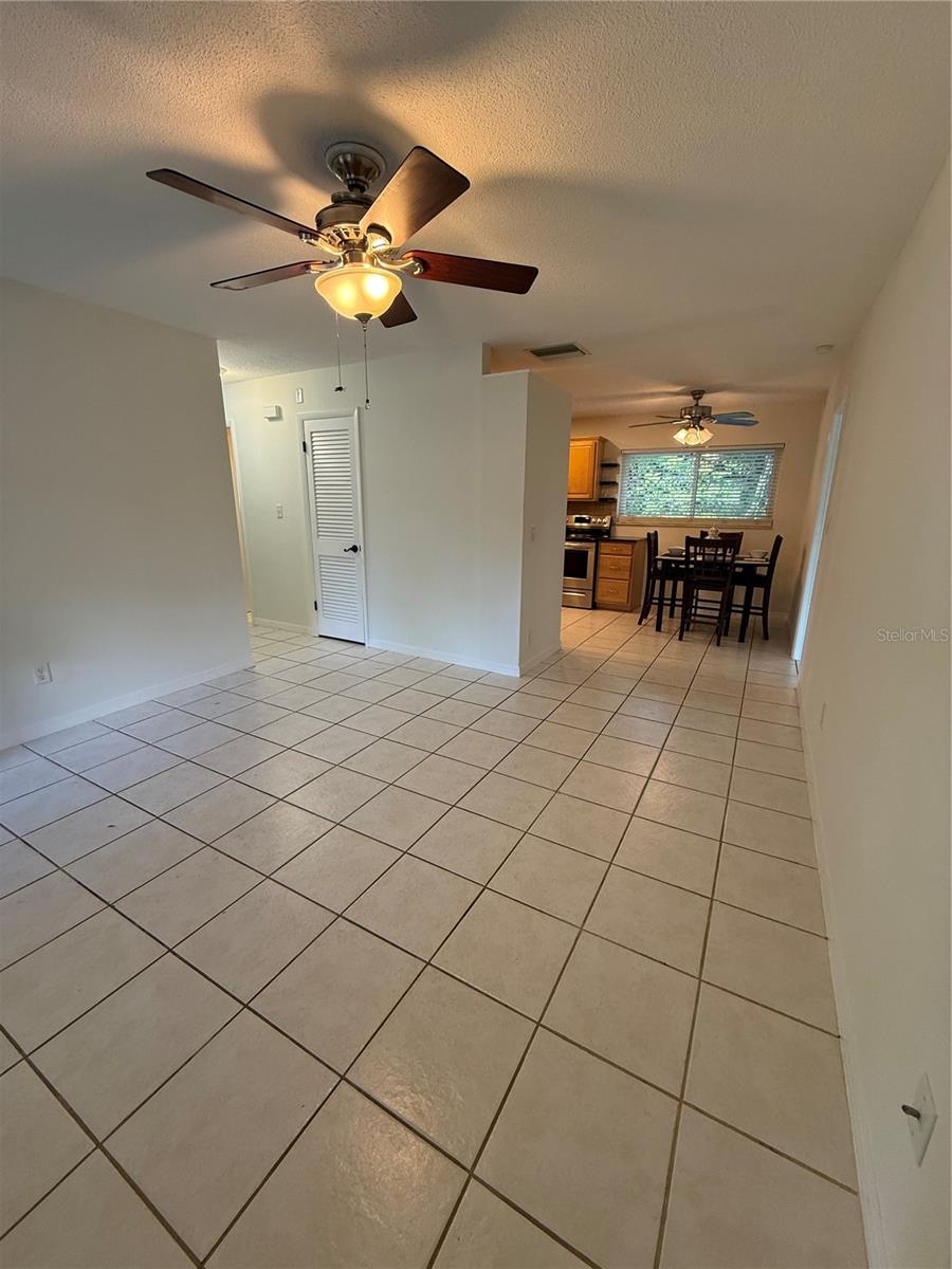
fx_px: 513
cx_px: 476
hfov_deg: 85.7
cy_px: 634
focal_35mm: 14
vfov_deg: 102.1
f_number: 2.2
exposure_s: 1/120
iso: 200
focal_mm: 2.22
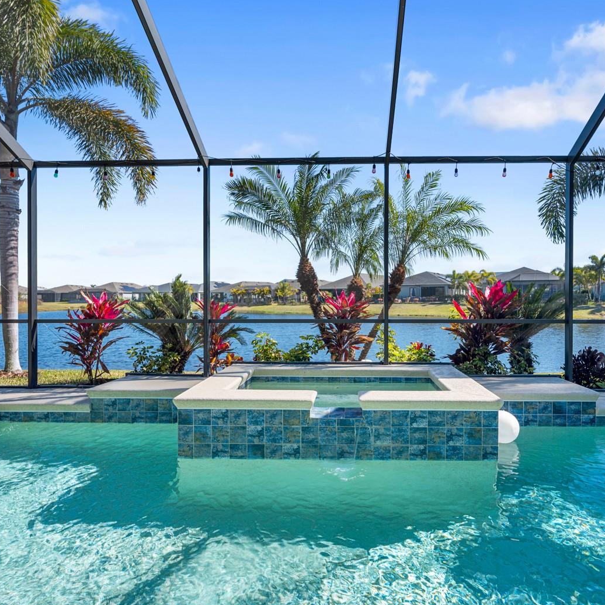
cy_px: 307
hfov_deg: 71.9
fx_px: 415
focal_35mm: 21
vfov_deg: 72.1
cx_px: 337
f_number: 8
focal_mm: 16
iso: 100
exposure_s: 1/160
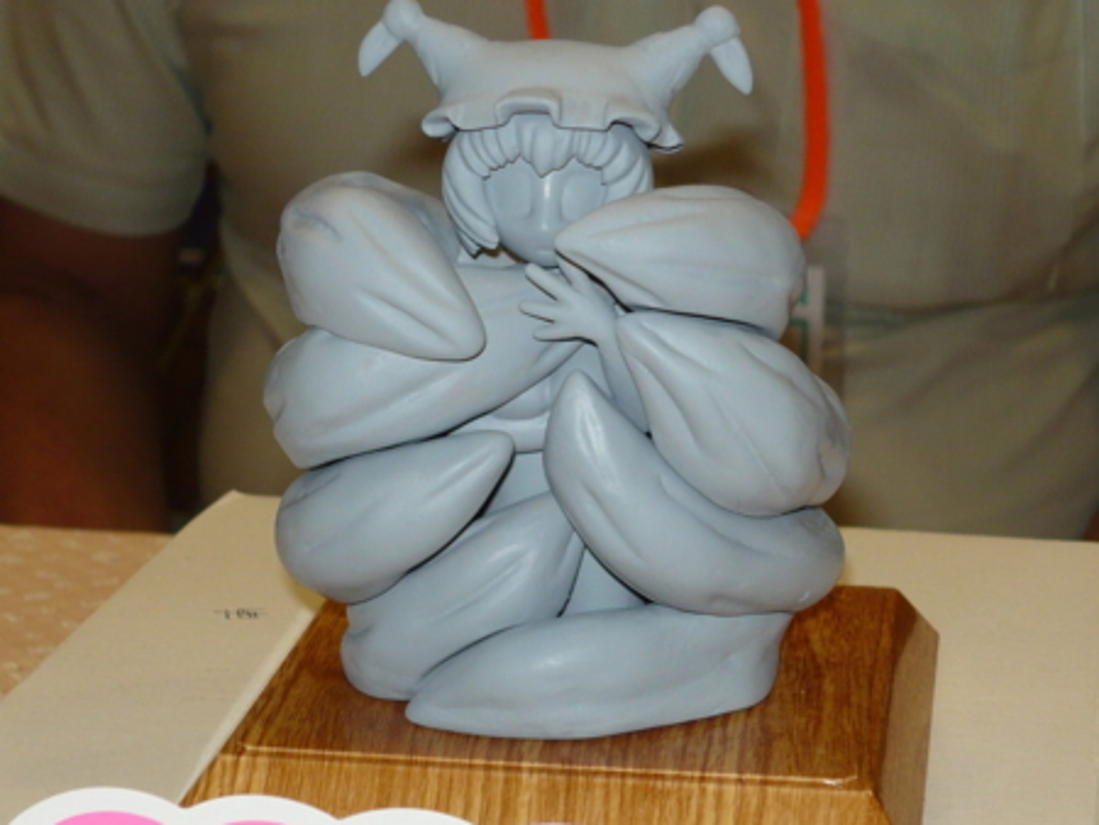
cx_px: 550
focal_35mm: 93
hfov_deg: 21.1
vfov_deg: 15.9
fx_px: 2954
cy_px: 412
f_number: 3.5
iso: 100
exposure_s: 1/40
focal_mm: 9.6
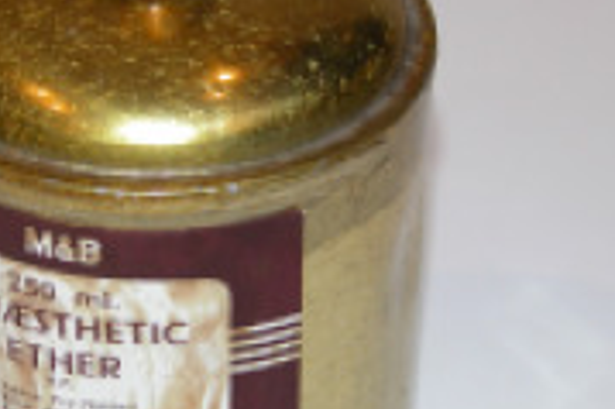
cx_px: 137
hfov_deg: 12.0
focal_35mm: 171
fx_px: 2919
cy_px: 284
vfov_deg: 8.0
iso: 100
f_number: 3.4
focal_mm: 19.9
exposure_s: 1/125
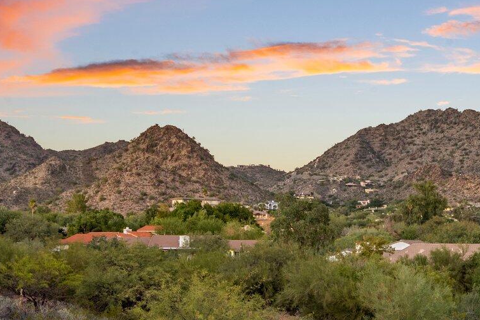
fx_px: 1266
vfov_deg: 14.4
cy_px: 174
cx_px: 384
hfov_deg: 21.2
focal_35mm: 95
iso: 400
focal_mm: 35
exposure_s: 1/8
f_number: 13
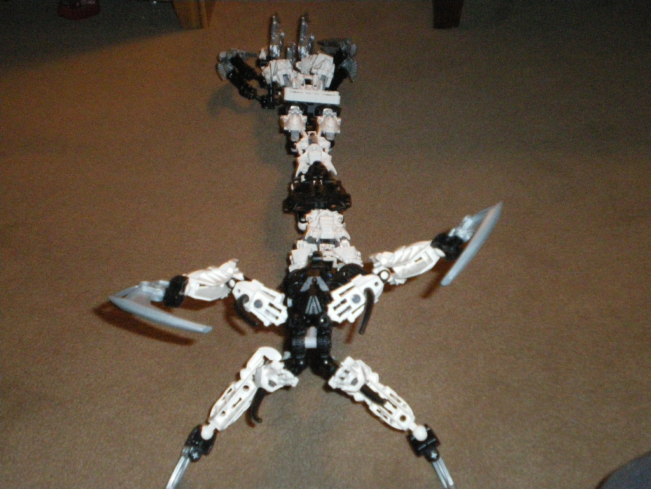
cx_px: 326
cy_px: 244
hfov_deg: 36.2
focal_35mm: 53
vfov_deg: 27.5
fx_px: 997
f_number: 3.9
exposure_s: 1/60
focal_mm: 9.3
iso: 800
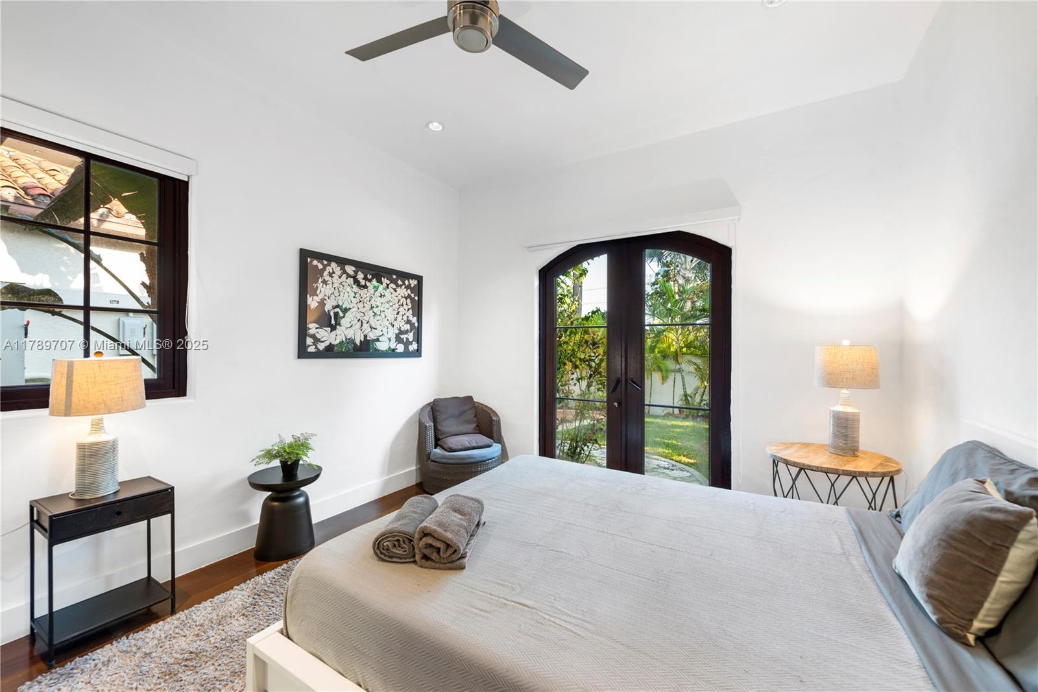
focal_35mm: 14
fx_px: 404
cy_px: 346
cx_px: 519
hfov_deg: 104.2
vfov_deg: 81.2
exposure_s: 1/6
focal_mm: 14
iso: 320
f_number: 8
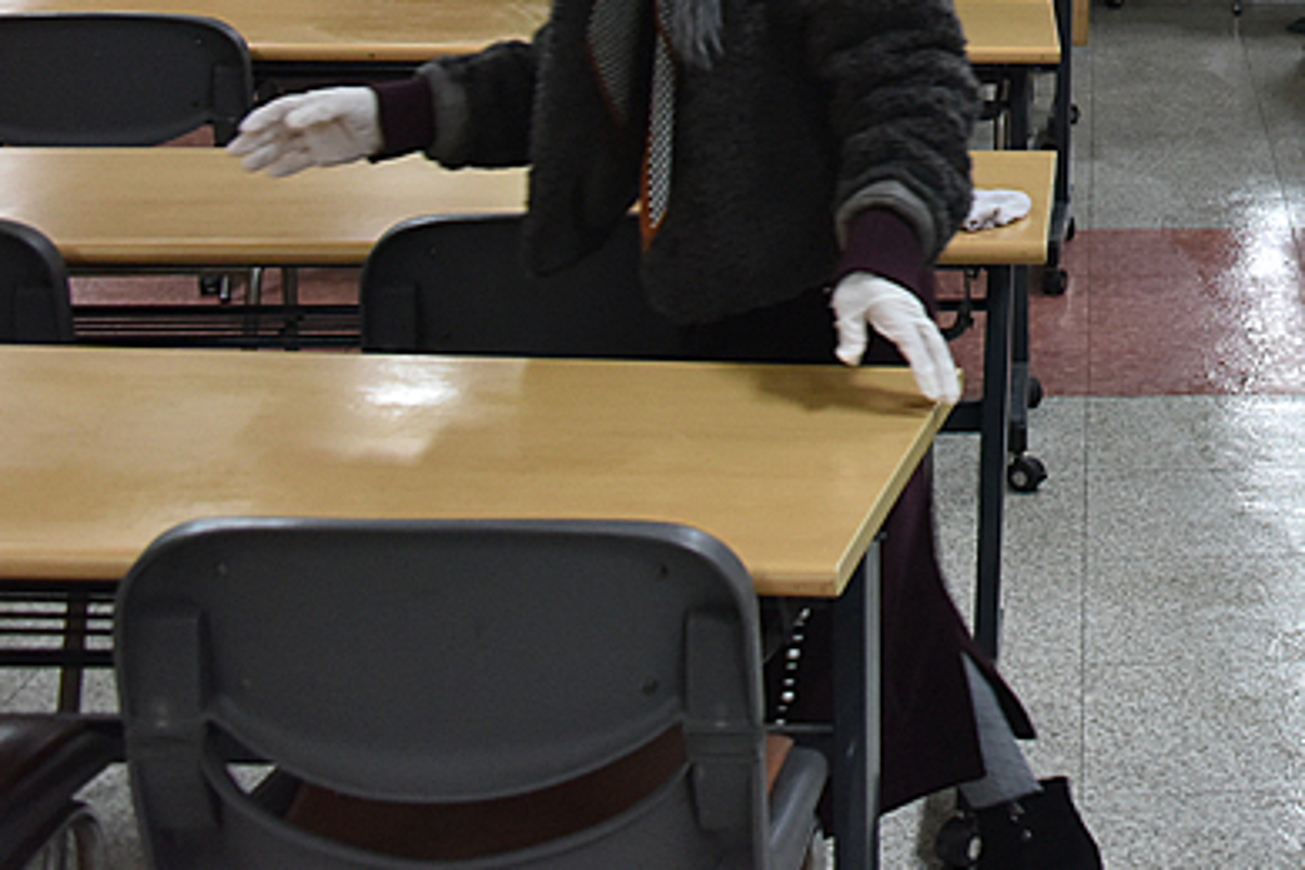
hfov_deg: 22.0
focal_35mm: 84
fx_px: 3045
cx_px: 1640
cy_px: -233
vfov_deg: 15.5
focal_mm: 32
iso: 1600
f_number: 5
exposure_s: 1/125
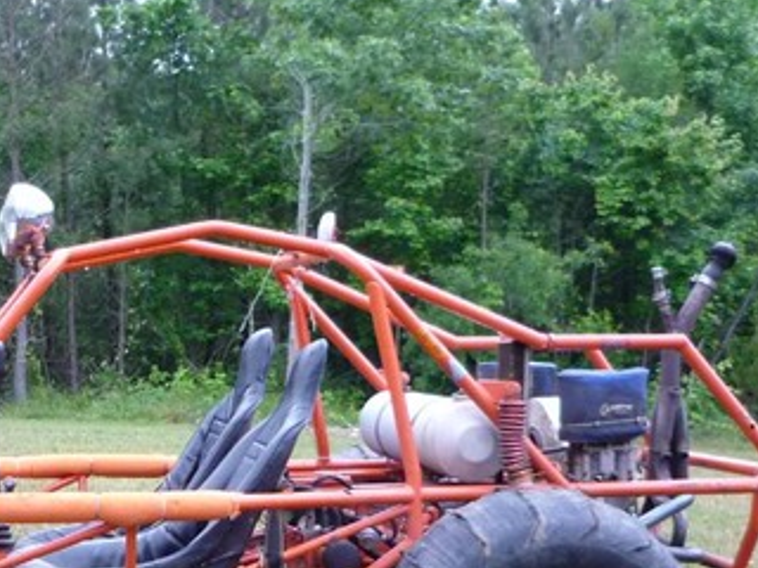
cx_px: 52
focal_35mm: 72
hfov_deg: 26.0
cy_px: 532
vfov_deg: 20.0
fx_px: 1577
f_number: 2.9
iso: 250
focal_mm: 6
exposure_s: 1/30
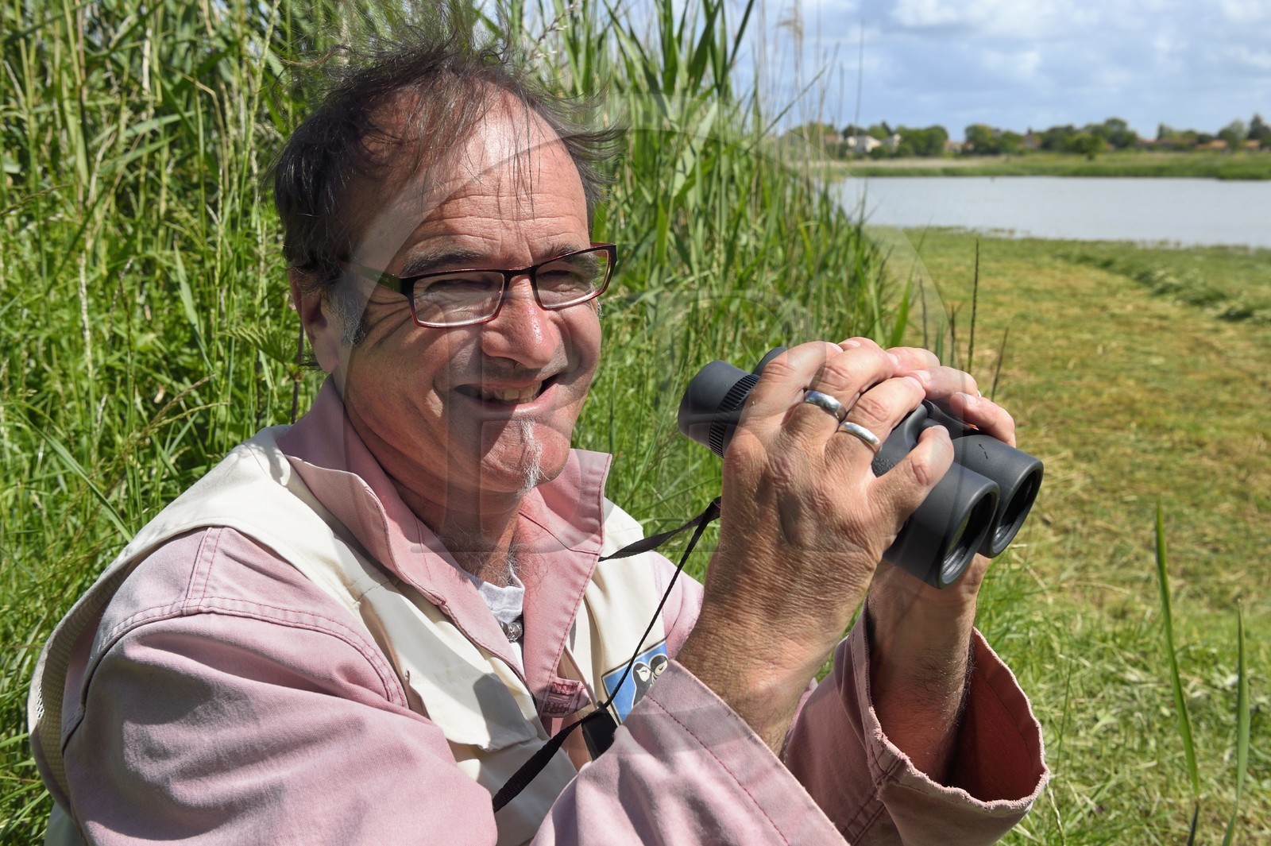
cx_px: 636
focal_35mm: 40
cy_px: 423
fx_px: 1411
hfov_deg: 48.5
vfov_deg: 33.4
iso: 200
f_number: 13
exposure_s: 1/250
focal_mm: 40
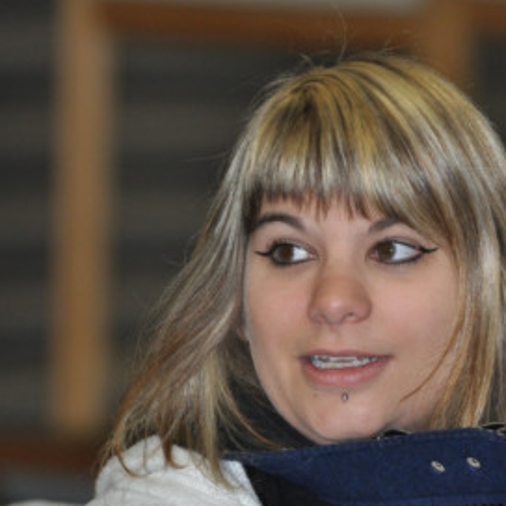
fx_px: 8500
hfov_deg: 3.4
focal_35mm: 514
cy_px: 277
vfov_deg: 3.4
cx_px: 374
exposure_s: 1/60
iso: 800
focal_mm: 220
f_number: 5.3
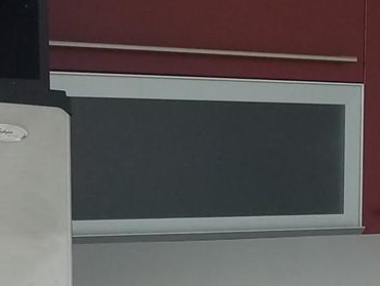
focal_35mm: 112
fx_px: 1231
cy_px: 359
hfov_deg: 17.5
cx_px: 216
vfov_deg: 12.9
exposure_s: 1/120
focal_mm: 4.2
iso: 80
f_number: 1.7
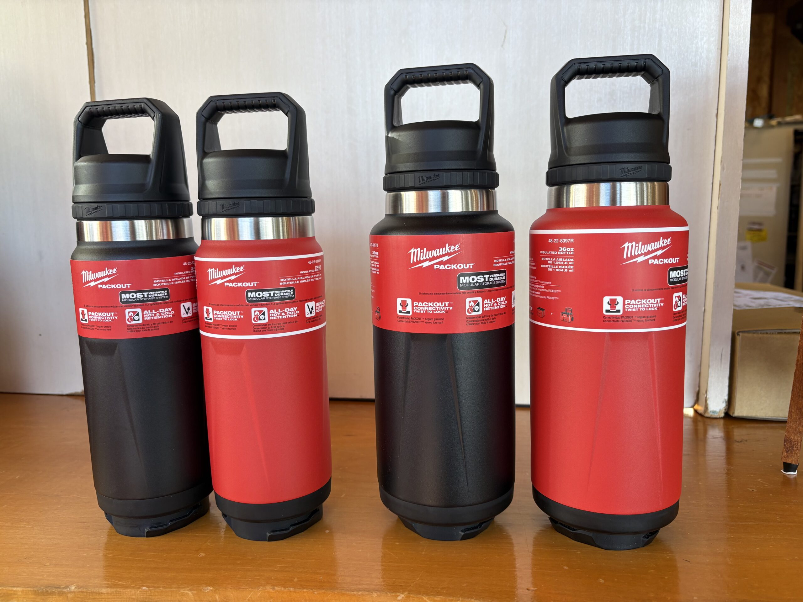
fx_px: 603
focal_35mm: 26
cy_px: 301
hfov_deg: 67.3
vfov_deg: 53.1
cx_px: 402
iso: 50
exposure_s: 1/120
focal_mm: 5.96
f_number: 1.6
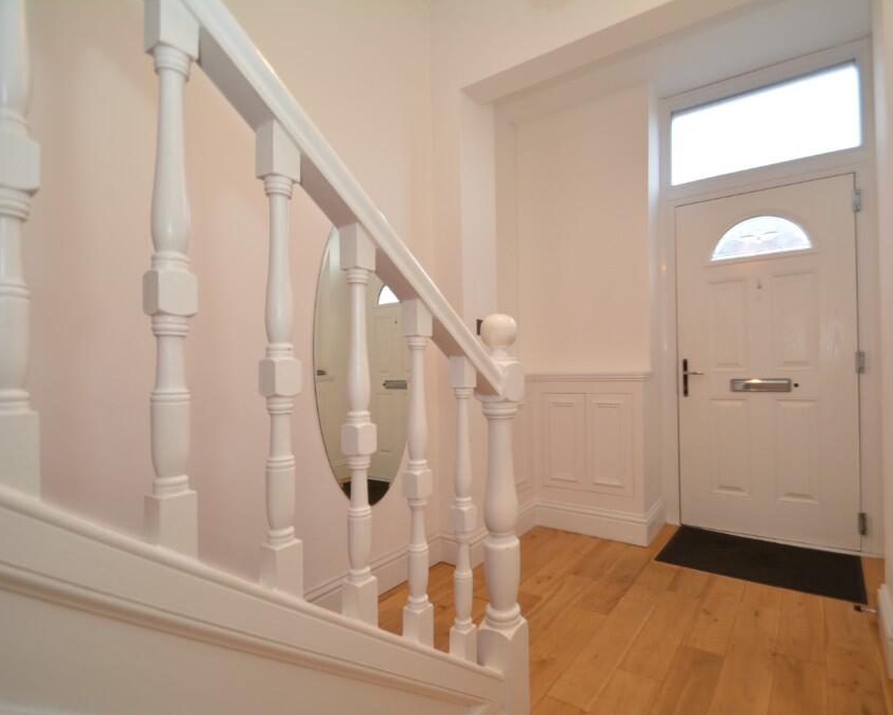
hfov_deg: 89.2
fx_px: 449
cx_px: 498
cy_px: 356
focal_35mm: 17
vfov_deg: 77.0
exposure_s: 1/60
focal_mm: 10
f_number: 4
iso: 280
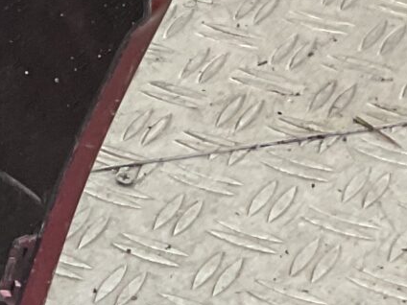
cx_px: -801
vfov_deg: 8.4
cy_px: -29
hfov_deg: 9.1
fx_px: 2058
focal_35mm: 175
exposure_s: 1/100
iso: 25
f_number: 1.8
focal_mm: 3
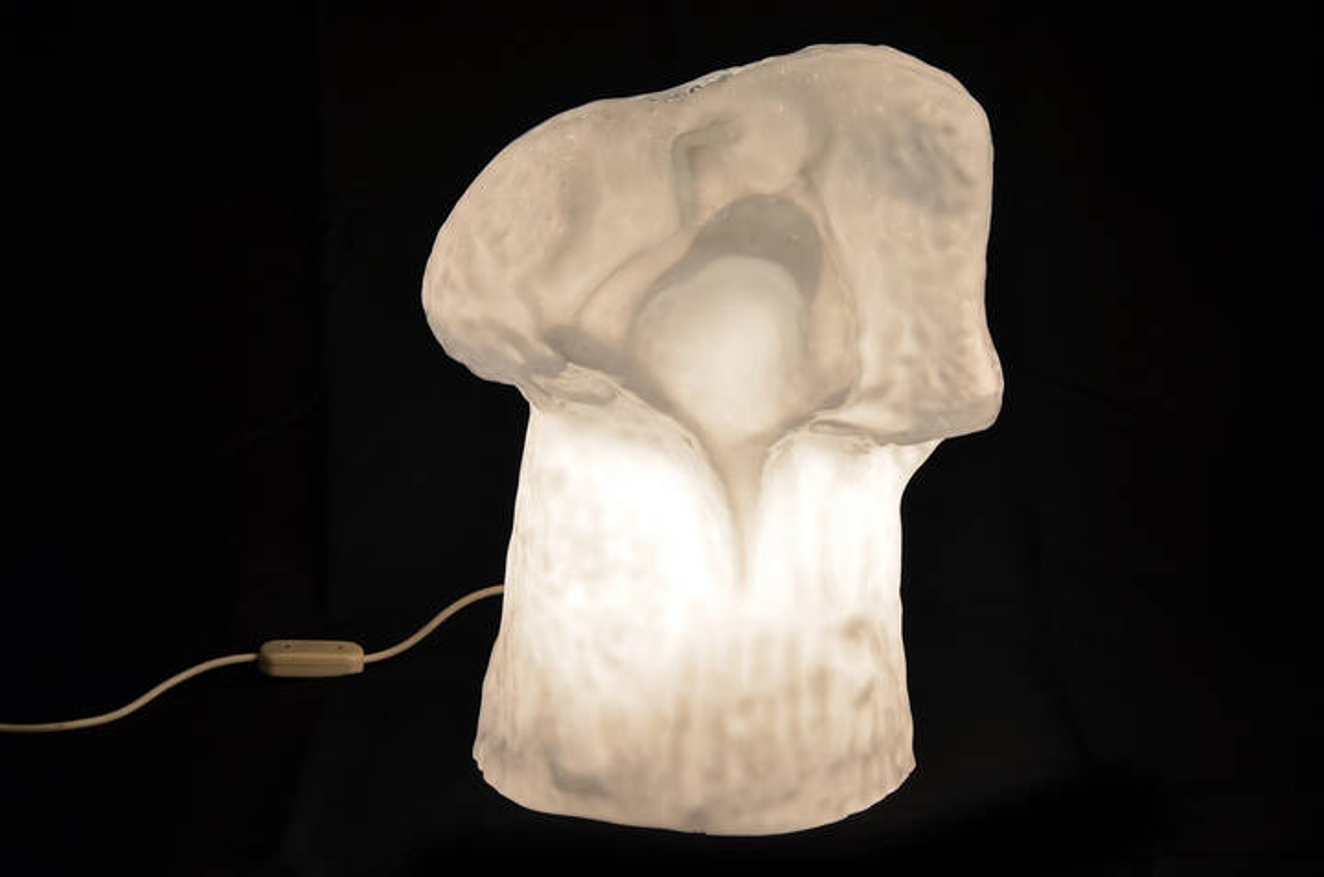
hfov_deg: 27.0
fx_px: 2753
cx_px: 662
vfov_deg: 18.1
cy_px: 438
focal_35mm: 75
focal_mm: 50
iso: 400
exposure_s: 1/80
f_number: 8
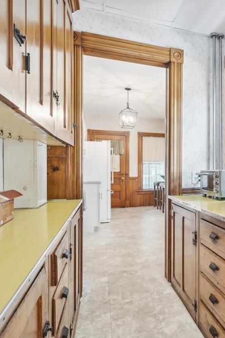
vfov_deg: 71.5
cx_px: 201
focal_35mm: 25
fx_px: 234
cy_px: 174
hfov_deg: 46.5
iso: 400
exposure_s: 1/1.67
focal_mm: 16
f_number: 8
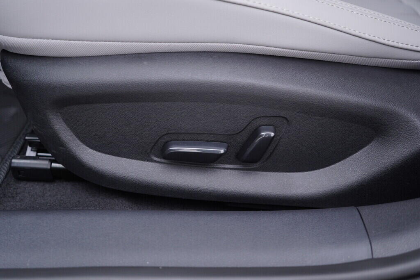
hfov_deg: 53.1
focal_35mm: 36
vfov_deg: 36.9
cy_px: 140
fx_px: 420
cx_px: 210
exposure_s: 1/40
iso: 160
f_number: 2.8
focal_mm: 24
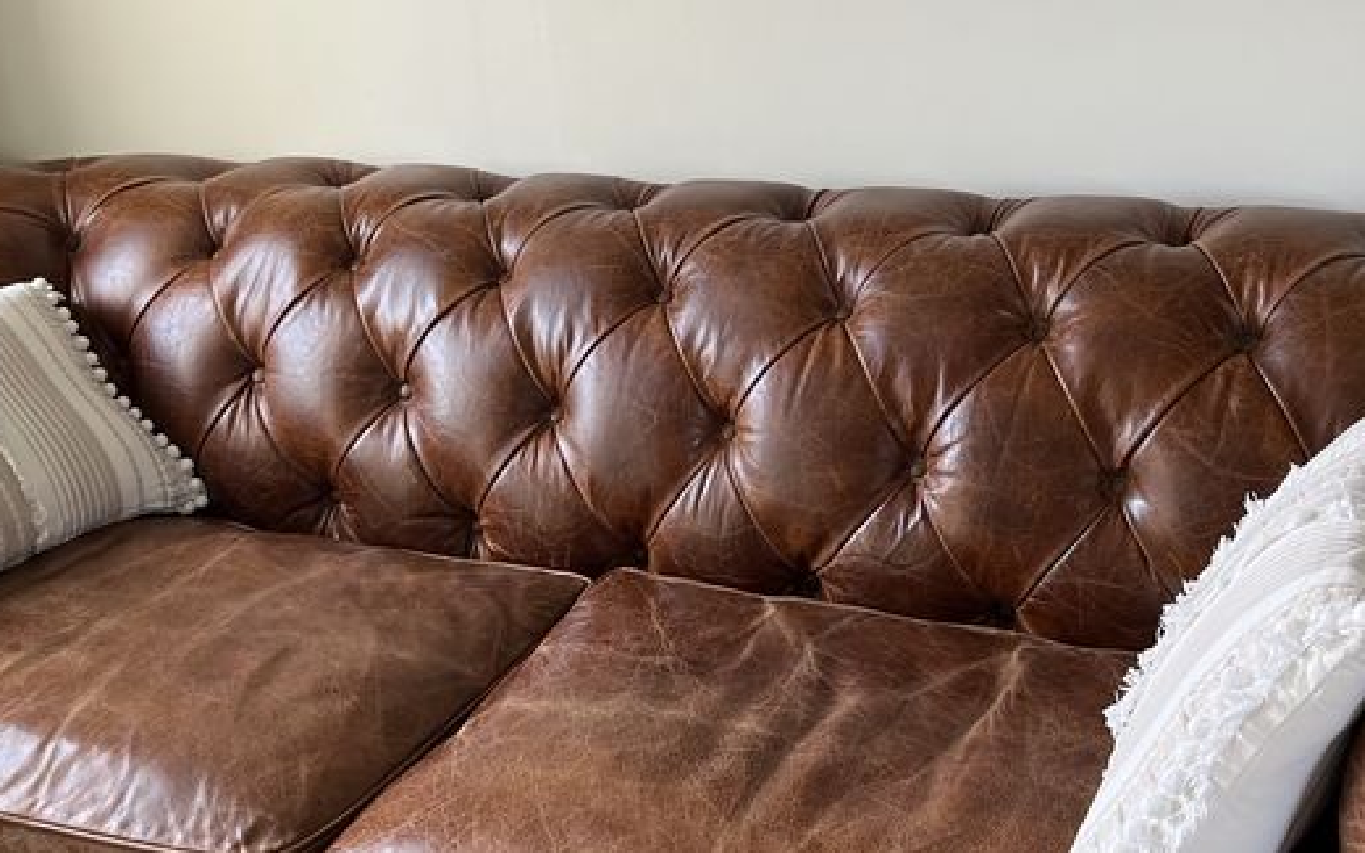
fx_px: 1972
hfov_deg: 38.2
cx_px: 706
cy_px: 480
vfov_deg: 24.4
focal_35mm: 53
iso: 125
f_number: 1.5
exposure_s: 1/121
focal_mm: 5.7
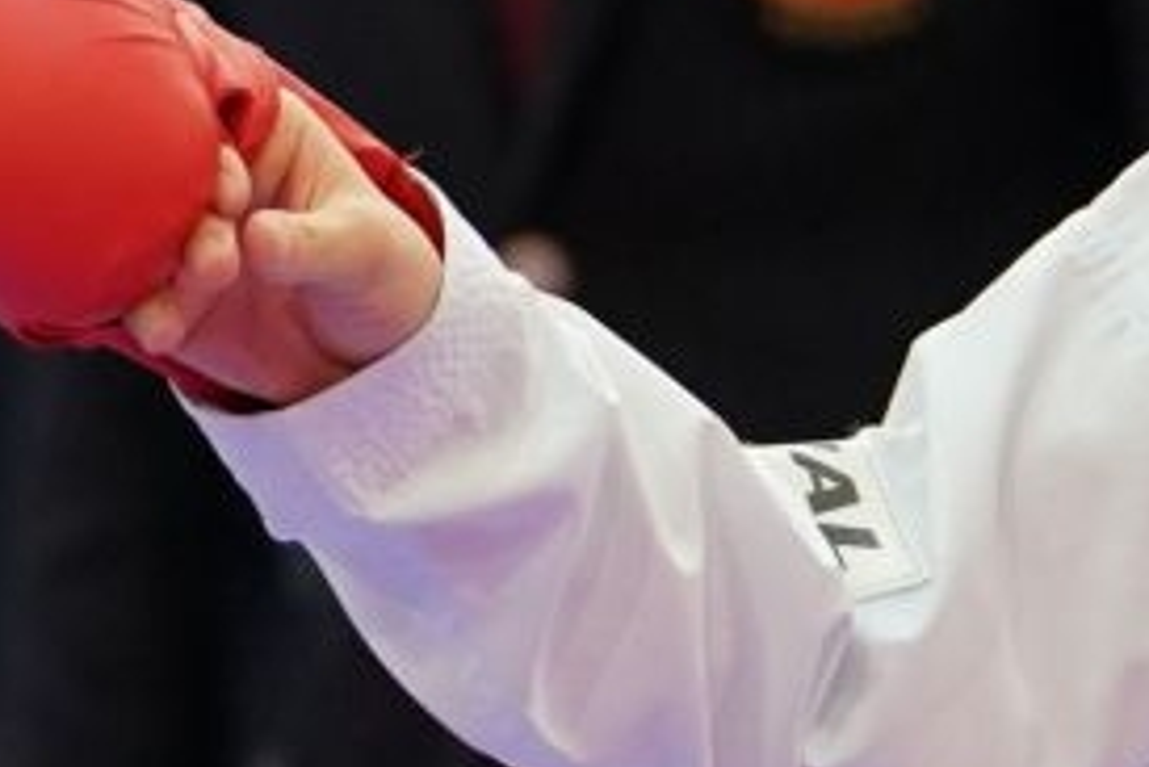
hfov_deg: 1.7
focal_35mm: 1221
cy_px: -92
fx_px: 38989
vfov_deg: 1.1
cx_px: 537
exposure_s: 1/1000
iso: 2000
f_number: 2.8
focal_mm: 186
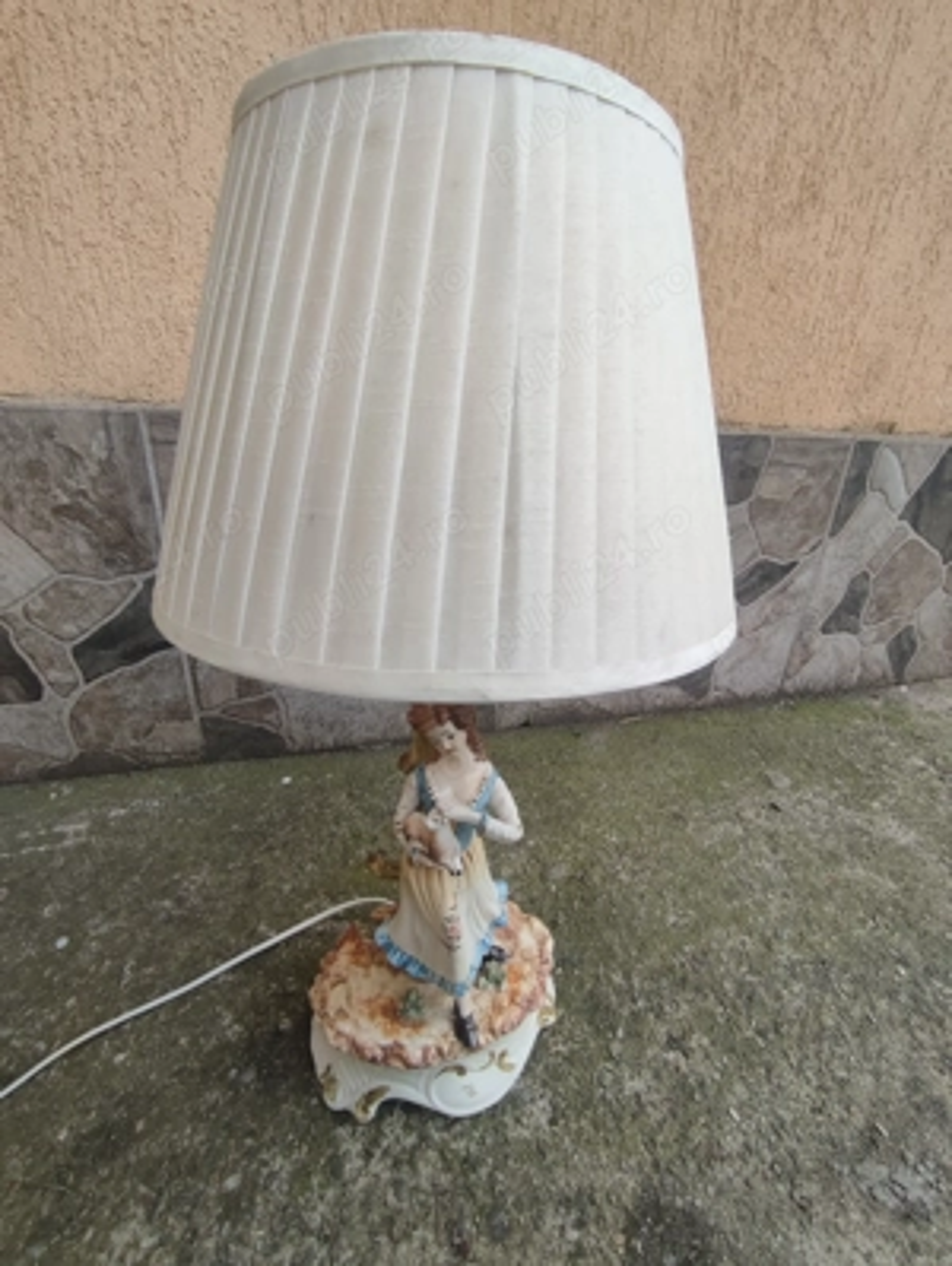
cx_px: 476
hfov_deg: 78.2
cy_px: 633
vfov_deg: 94.4
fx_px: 586
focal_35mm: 16
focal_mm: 1.65
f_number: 2.2
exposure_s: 1/238
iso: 50
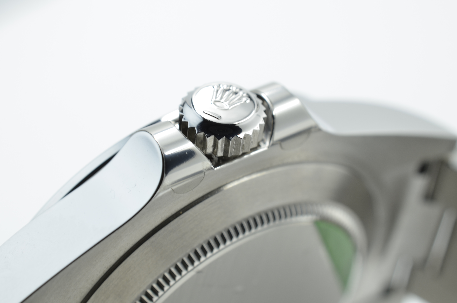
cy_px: 152
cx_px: 228
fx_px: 760
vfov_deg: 22.5
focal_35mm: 60
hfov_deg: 33.5
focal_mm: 40
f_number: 13
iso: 125
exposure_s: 1/13
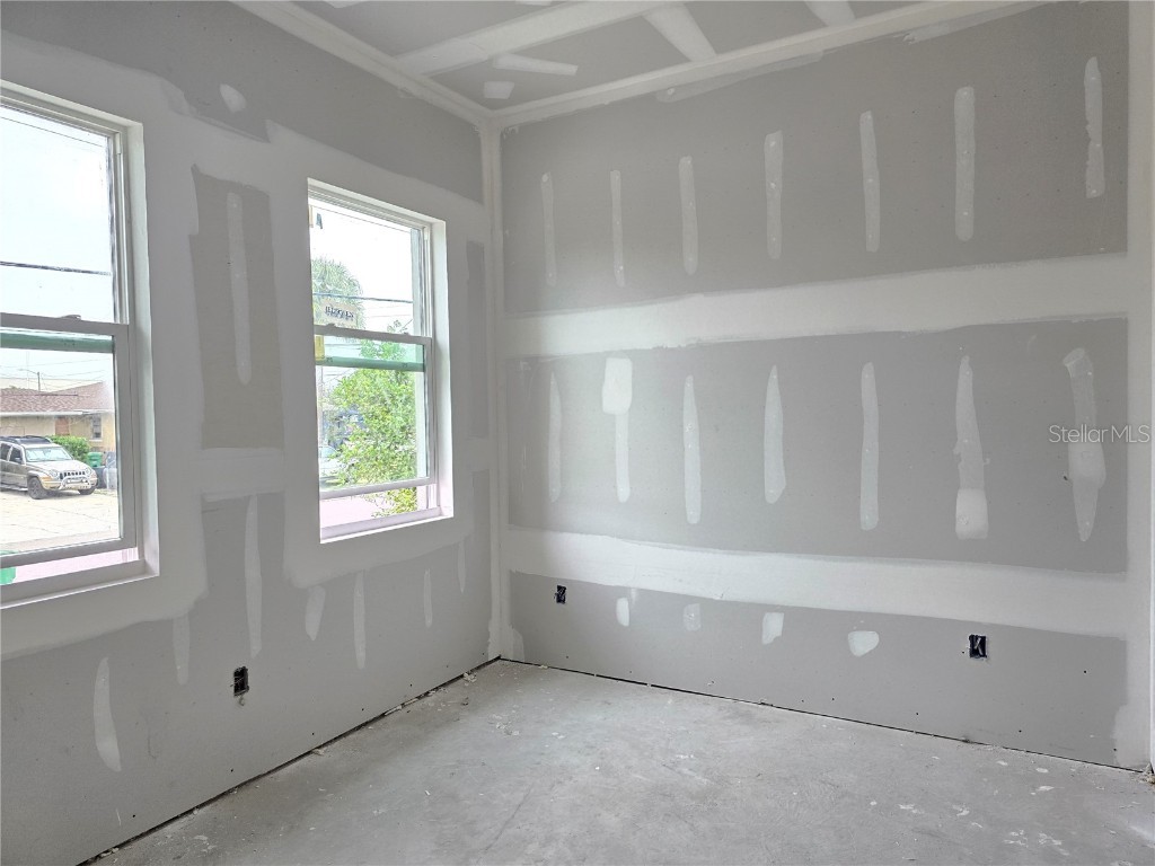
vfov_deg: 58.9
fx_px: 767
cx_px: 578
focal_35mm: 23
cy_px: 433
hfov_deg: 73.9
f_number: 1.7
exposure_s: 1/180
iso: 125
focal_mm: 6.3
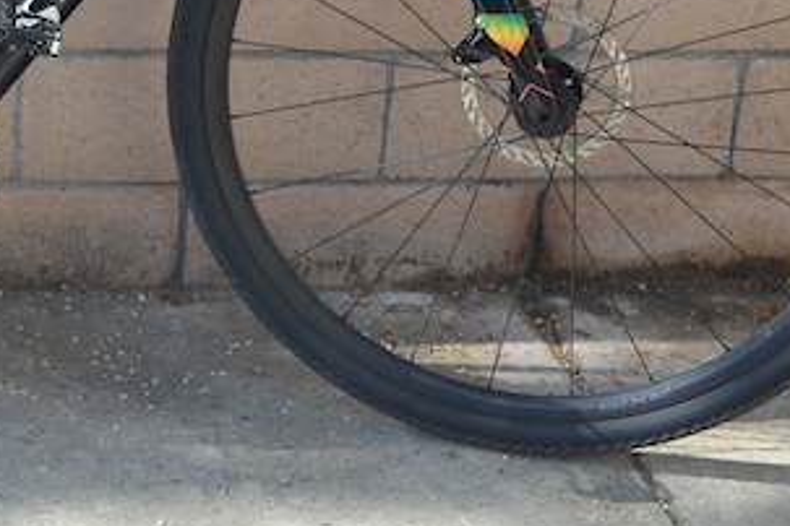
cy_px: -56
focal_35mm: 103
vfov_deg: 13.0
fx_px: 2260
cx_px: -18
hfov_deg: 19.2
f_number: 5.6
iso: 100
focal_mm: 26
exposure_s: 1/125
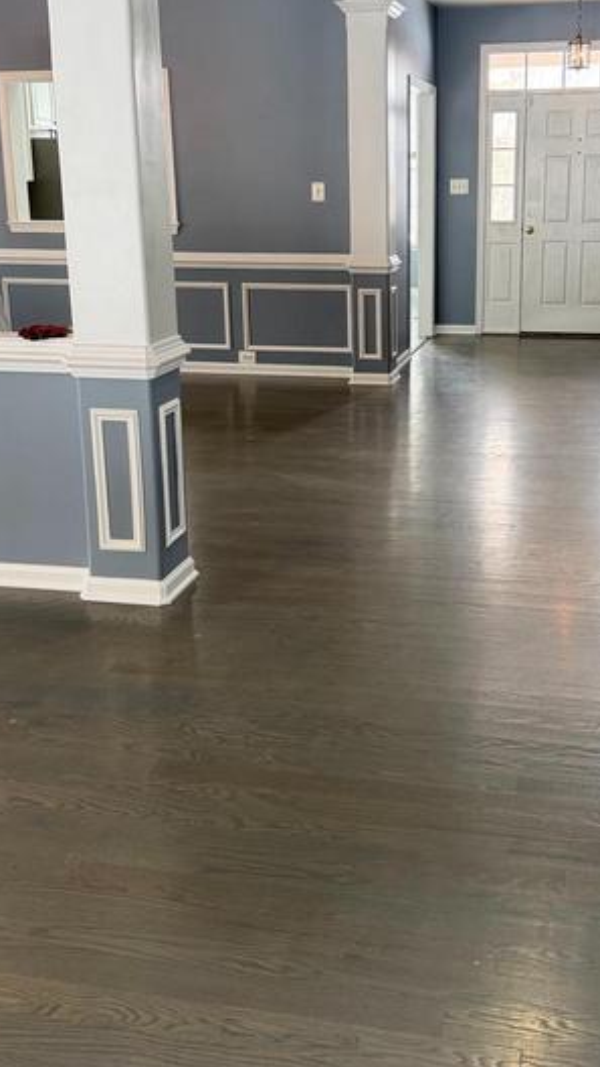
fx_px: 1075
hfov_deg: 31.0
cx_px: 388
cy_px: 410
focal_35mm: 38
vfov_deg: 52.3
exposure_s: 1/60
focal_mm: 6.76
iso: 320
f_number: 1.78
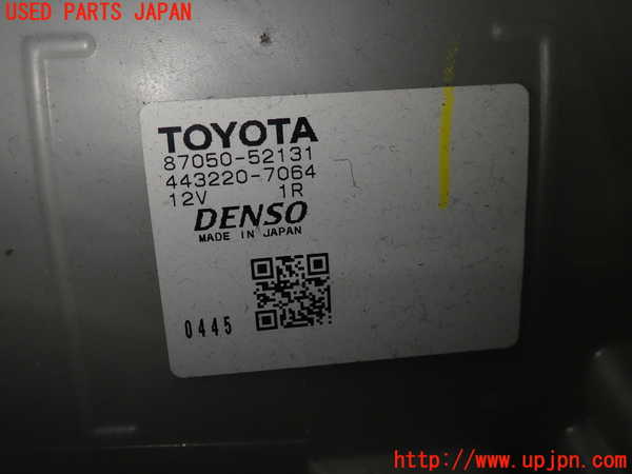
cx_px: 316
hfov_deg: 60.0
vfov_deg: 46.8
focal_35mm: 30
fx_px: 548
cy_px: 237
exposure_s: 1/160
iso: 100
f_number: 3.2
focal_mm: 5.5
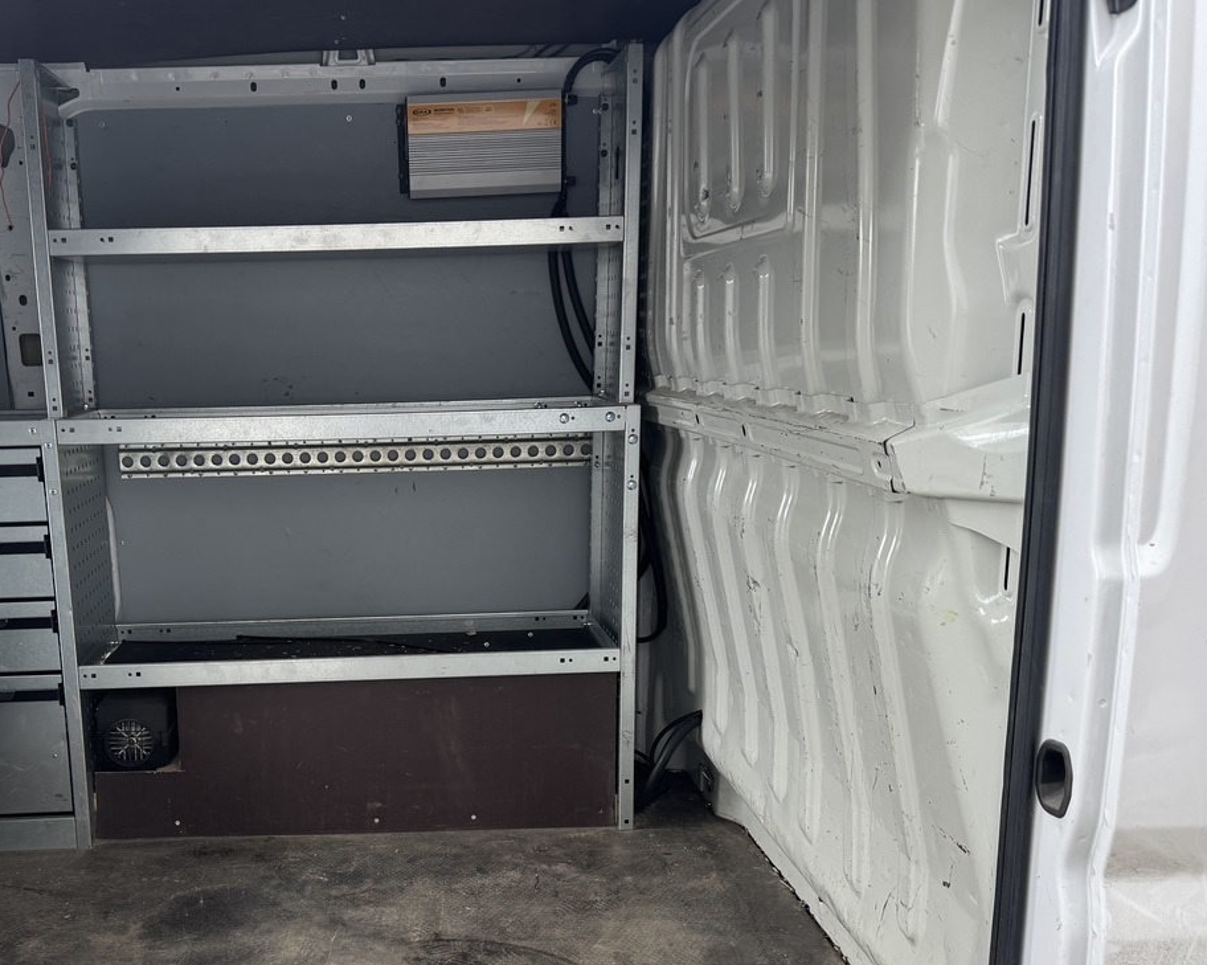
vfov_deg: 39.5
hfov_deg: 48.3
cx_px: 408
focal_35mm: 37
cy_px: 661
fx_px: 1321
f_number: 1.78
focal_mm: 6.76
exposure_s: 1/121
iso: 64
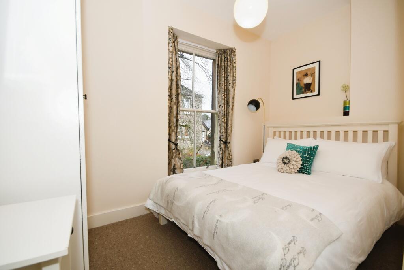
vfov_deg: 77.3
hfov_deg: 100.4
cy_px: 135
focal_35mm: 15
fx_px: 168
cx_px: 202
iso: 400
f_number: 8
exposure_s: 1/60
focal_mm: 10
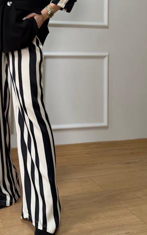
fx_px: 288
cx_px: 19
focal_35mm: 45
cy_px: 48
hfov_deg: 27.7
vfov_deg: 42.4
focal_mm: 6.76
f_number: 1.78
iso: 100
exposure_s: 1/121
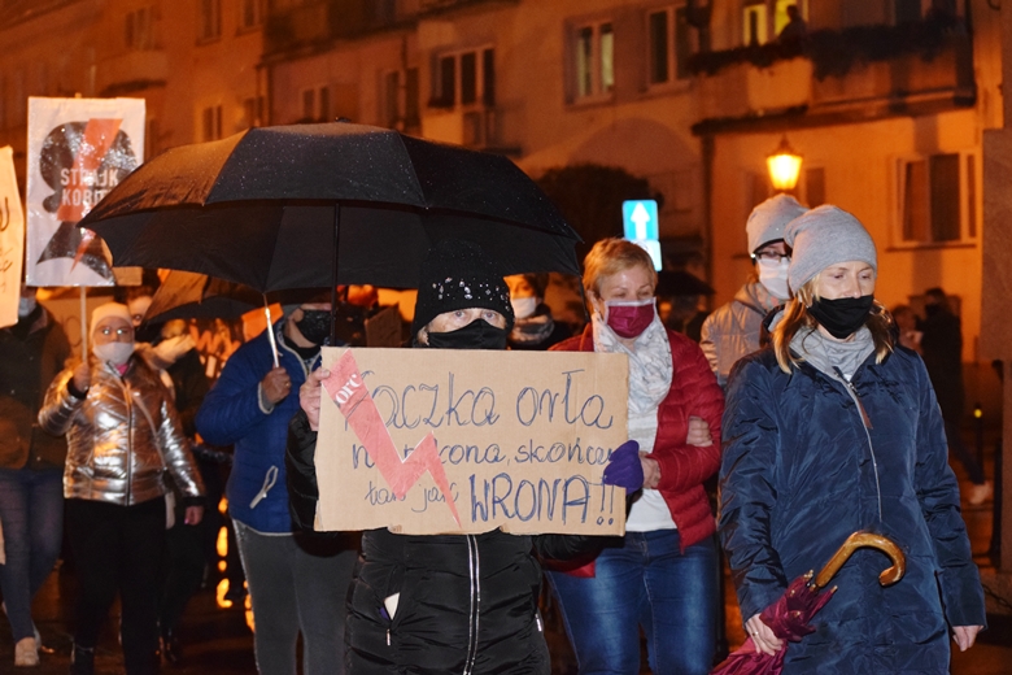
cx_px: 506
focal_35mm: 82
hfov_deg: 24.6
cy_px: 338
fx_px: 2319
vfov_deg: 16.6
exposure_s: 1/60
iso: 3200
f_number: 4
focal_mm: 55
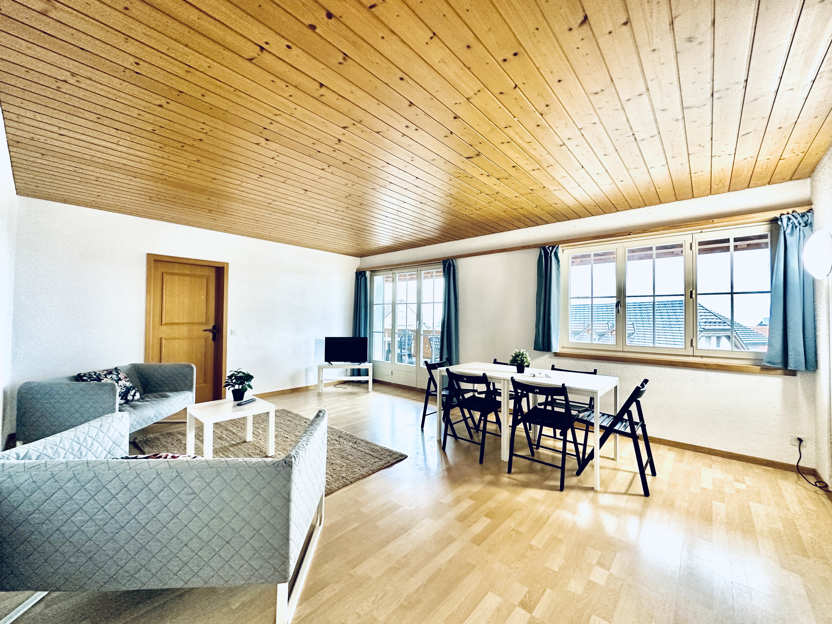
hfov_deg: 102.1
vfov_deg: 85.7
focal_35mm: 14
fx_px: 336
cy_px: 312
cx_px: 416
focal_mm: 2.22
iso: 320
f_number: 2.2
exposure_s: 1/75
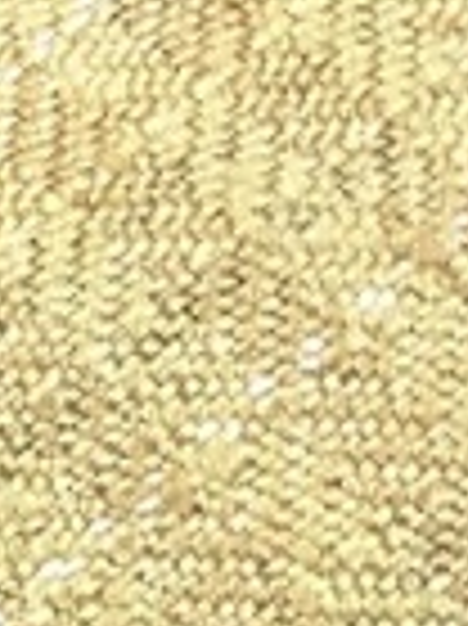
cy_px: 1211
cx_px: -846
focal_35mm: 178
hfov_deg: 7.5
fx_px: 3214
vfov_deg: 10.3
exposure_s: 1/40
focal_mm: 4.15
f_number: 2.2
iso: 32
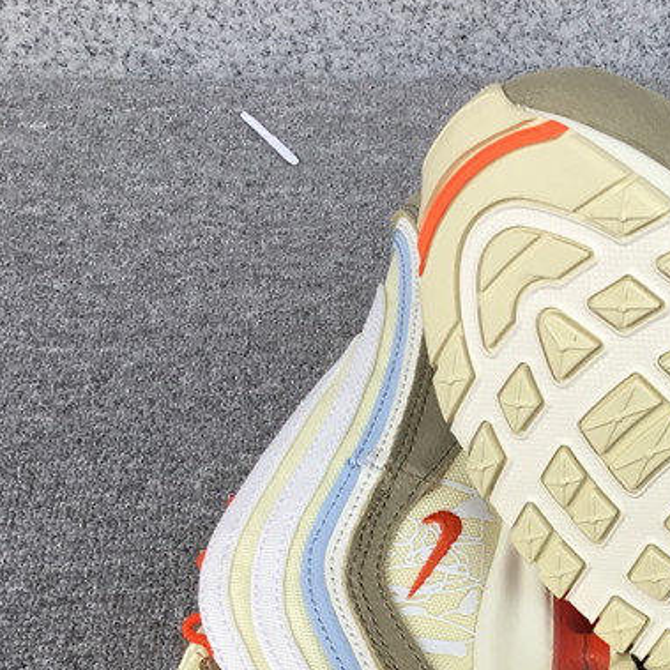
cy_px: 574
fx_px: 1423
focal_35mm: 65
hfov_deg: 25.0
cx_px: 695
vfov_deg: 25.8
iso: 25
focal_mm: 3.3
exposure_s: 1/100
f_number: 2.4
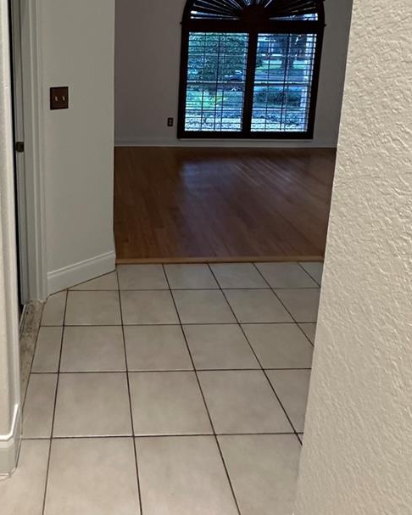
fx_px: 411
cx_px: 103
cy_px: 116
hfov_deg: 51.0
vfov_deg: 59.9
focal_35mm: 27
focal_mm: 2.22
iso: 500
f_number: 2.2
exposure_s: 1/60
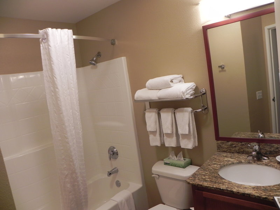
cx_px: 140
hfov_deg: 67.3
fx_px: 210
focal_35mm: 26
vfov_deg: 53.1
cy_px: 105
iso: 160
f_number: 2.8
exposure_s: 1/34.2
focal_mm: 4.6
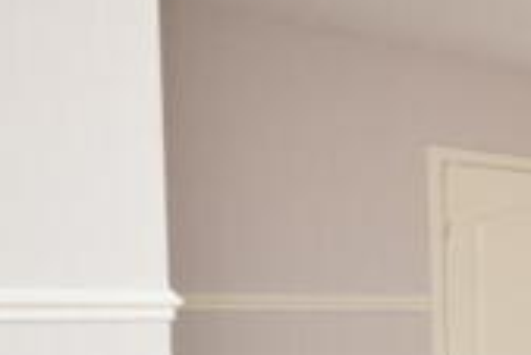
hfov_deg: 25.3
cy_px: 360
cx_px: 812
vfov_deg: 22.5
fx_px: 856
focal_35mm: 58
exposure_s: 1/60
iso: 1400
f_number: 4
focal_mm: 10
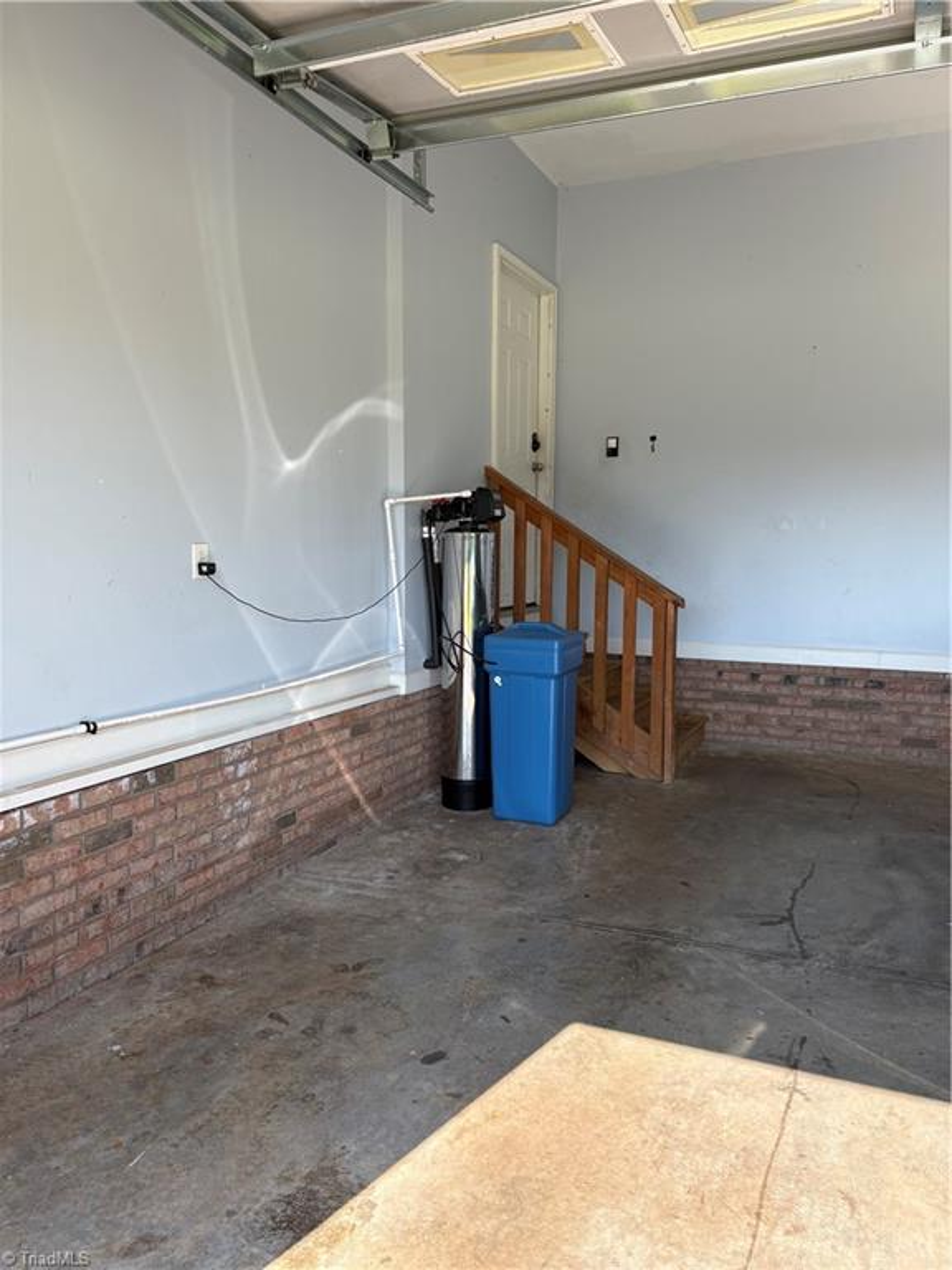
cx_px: 476
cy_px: 635
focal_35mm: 26
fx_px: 953
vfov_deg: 67.3
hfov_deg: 53.1
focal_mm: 5.96
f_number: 1.6
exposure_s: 1/519
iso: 64
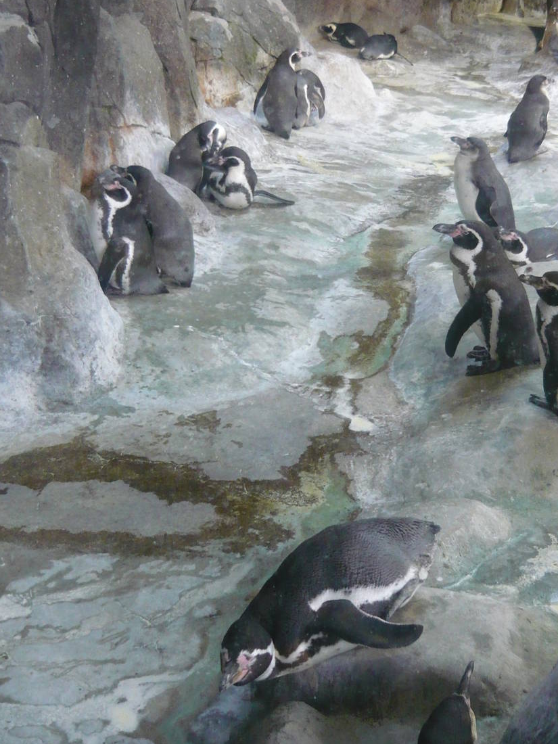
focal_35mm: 48
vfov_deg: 39.0
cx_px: 362
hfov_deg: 30.1
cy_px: 220
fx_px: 1032
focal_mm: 5.5
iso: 320
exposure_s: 1/30
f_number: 2.8
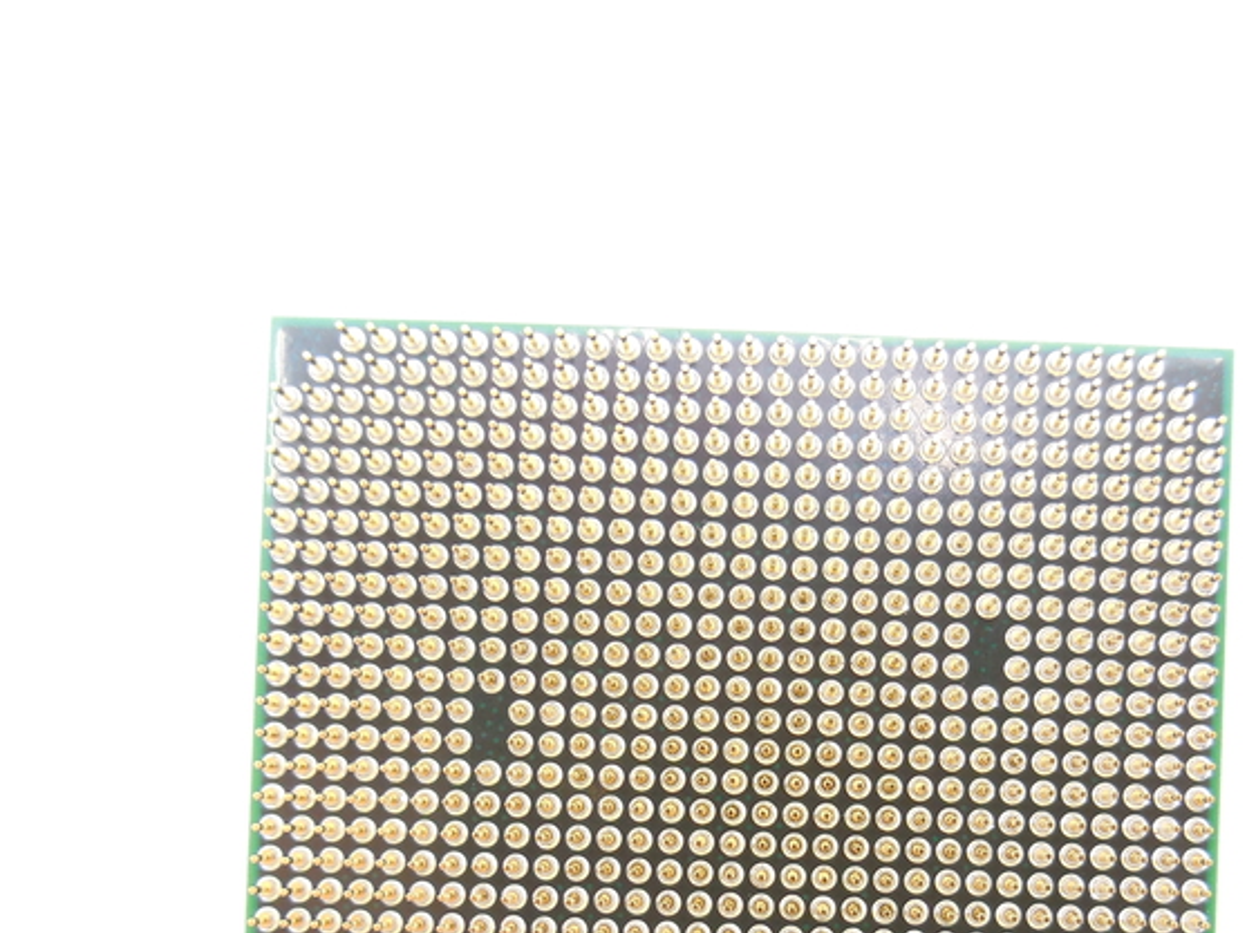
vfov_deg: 30.5
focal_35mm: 46
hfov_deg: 41.0
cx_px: 777
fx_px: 1656
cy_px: 790
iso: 180
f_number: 3.1
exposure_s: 1/30
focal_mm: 4.5
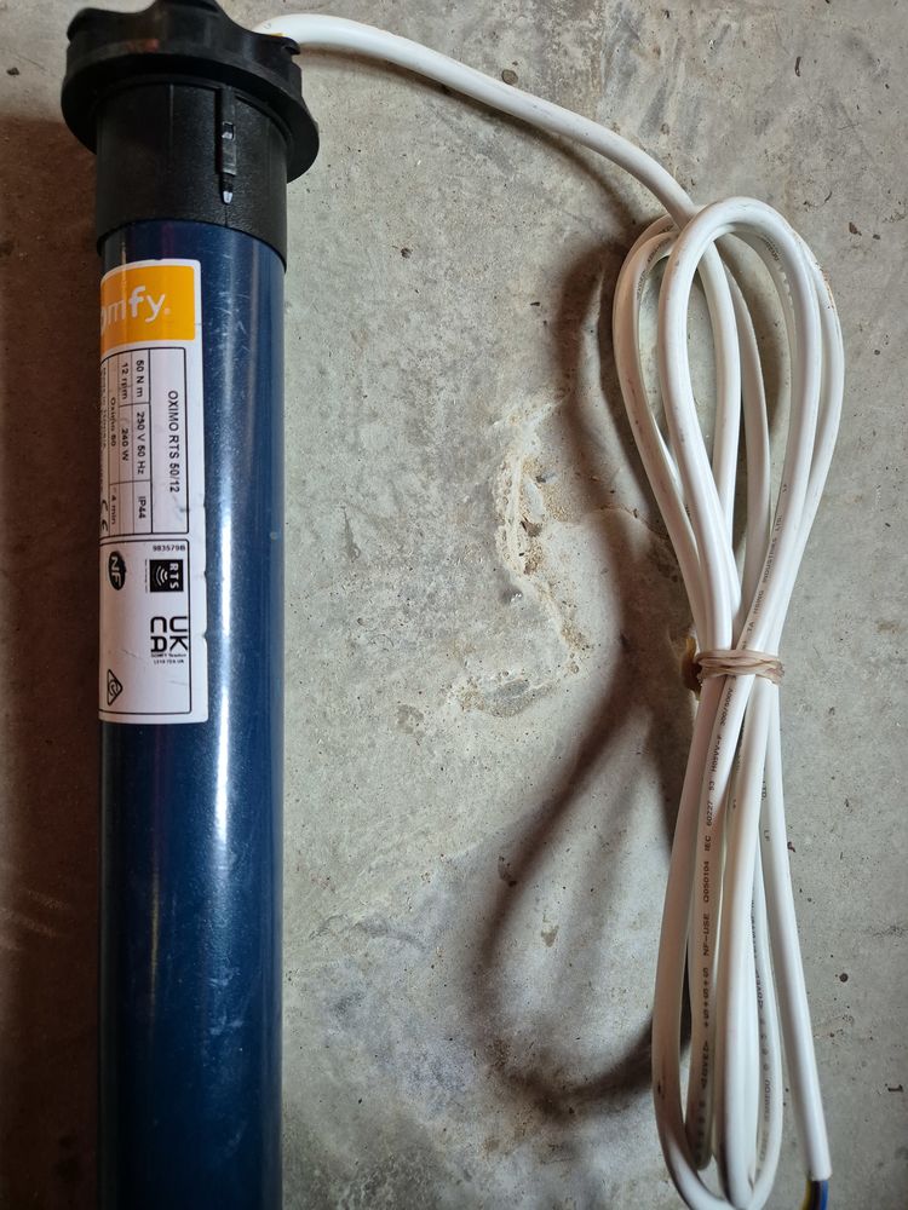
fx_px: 804
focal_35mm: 23
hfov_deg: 58.9
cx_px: 454
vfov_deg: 73.9
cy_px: 605
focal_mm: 5.4
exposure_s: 1/100
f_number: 1.8
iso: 640
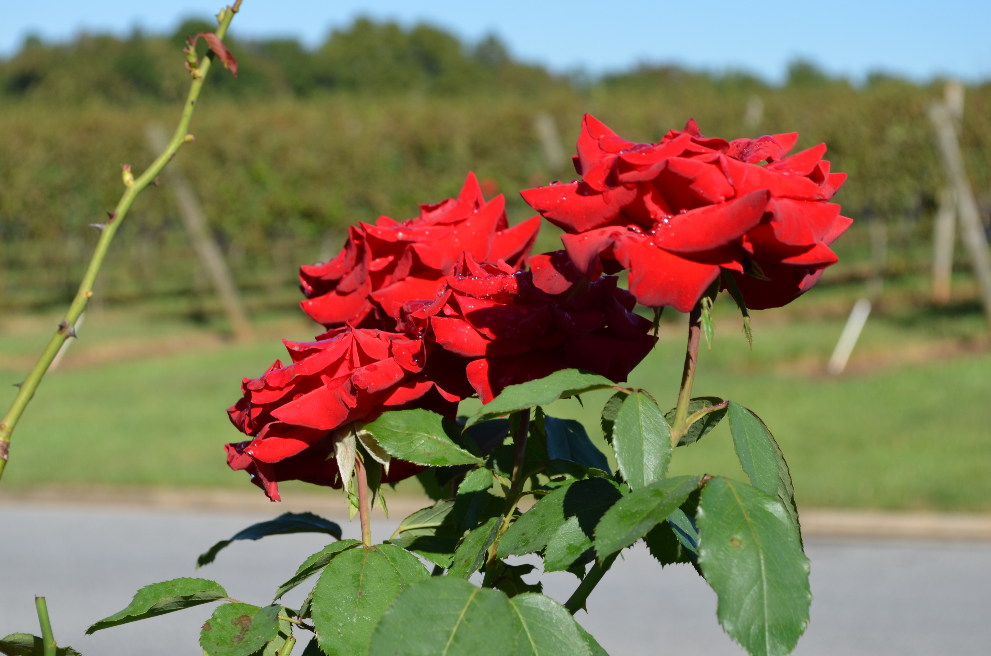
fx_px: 2266
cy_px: 328
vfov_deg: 16.5
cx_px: 496
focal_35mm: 82
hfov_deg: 24.7
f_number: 8
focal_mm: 55
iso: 100
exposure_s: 1/200
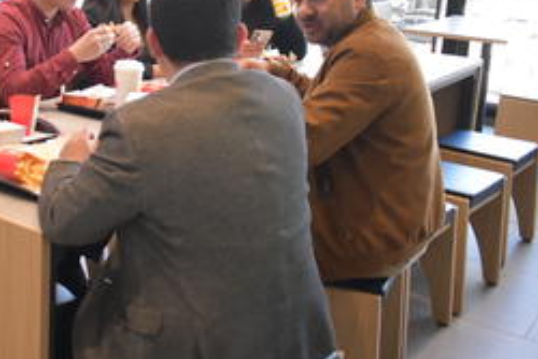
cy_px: 102
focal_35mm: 54
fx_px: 807
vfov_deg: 24.9
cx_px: 82
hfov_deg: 35.3
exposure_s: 1/320
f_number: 3.5
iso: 2000
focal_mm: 18
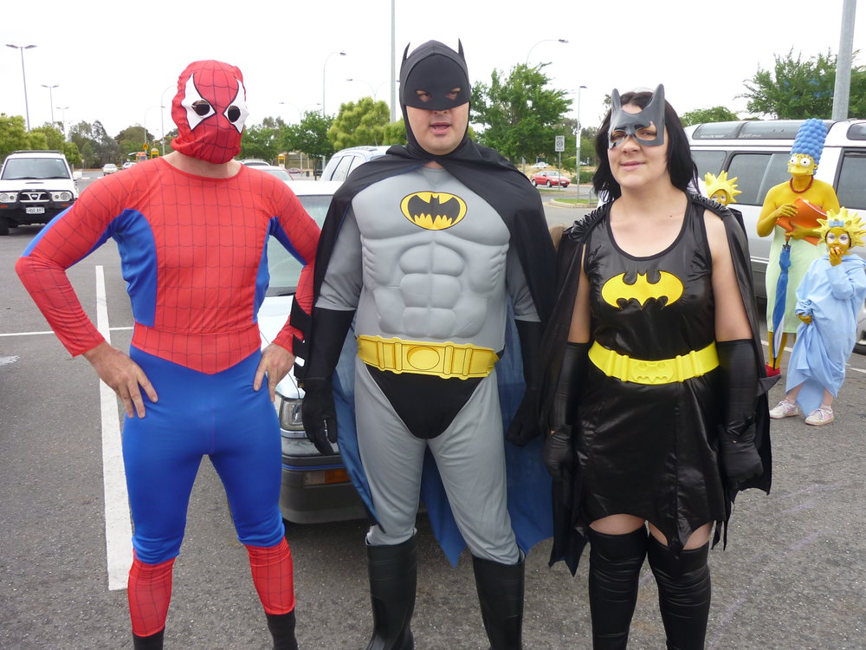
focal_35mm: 33
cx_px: 433
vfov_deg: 42.9
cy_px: 325
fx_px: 826
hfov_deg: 55.4
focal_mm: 5.5
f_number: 2.8
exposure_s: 1/60
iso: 80
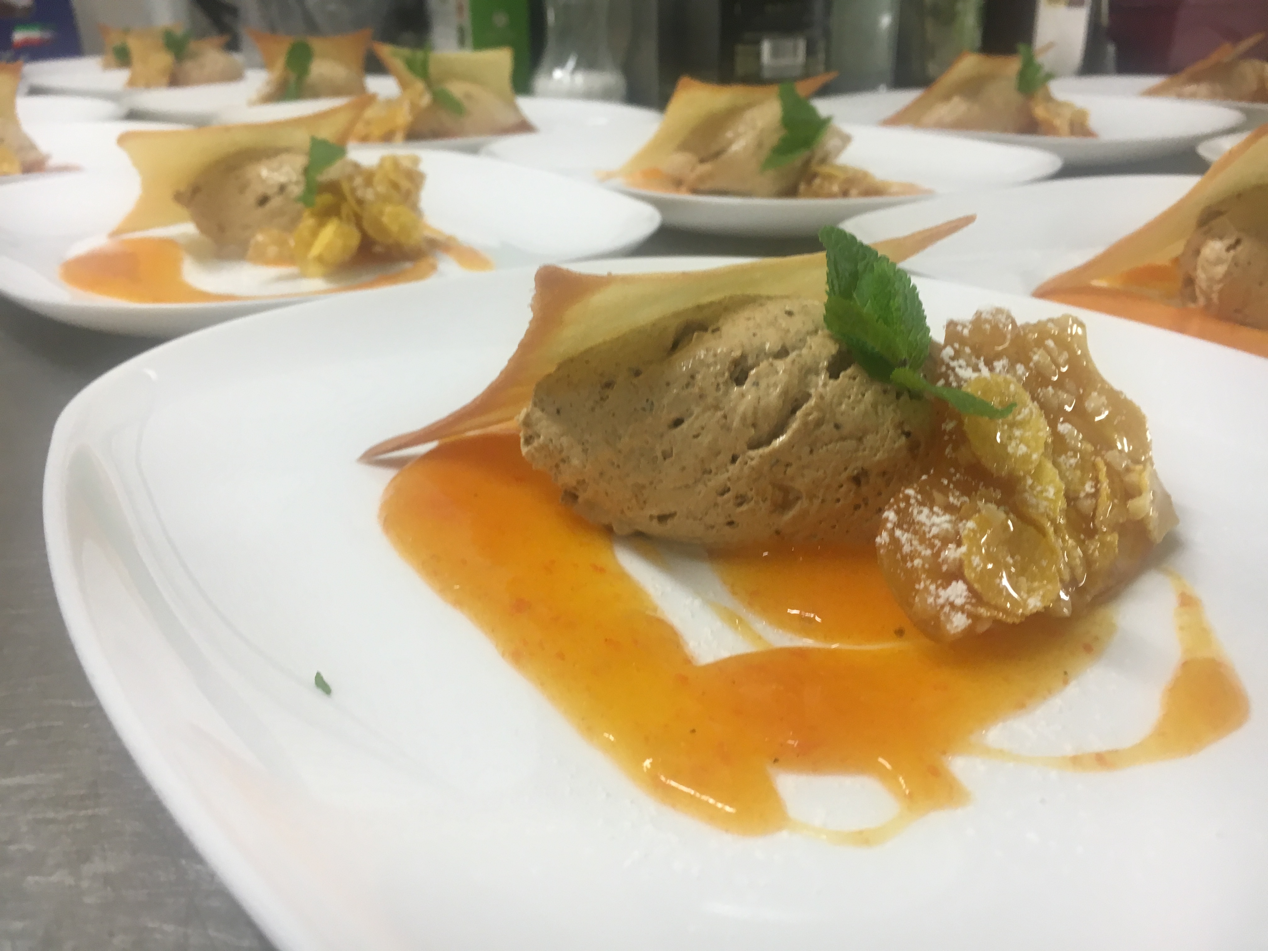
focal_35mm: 29
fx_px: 1062
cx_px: 634
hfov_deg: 61.7
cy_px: 476
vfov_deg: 48.2
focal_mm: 4.15
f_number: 2.2
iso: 80
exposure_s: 1/33
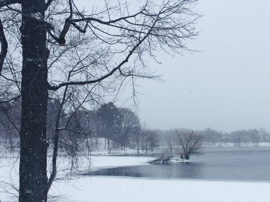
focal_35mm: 51
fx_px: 398
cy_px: 128
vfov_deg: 28.4
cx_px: 160
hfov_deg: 37.4
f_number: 2.2
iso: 32
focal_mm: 4.15
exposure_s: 1/670
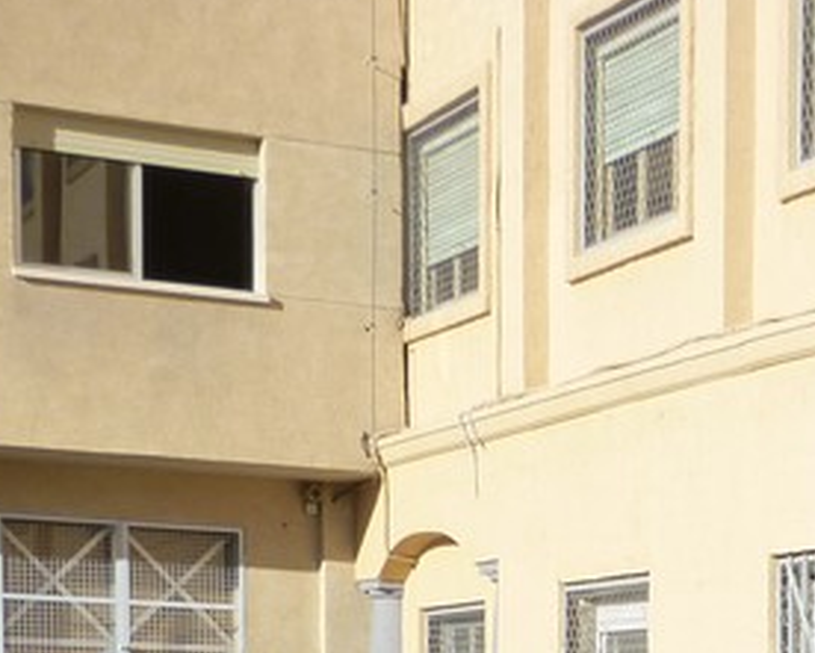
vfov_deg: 13.4
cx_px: 995
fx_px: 2534
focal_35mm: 105
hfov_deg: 17.4
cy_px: 1114
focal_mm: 5.2
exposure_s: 1/640
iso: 125
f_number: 4
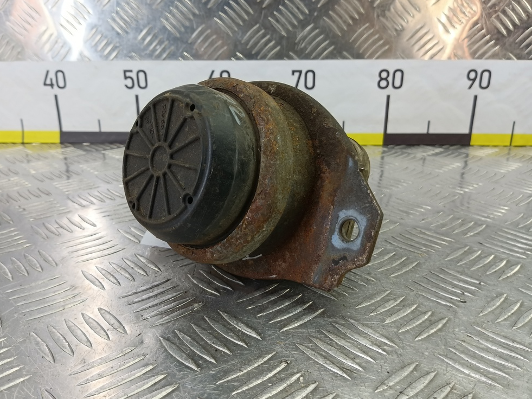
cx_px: 262
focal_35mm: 24
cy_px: 193
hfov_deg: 71.6
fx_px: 369
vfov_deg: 56.8
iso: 159
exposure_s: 1/50
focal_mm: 4.11
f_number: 1.6
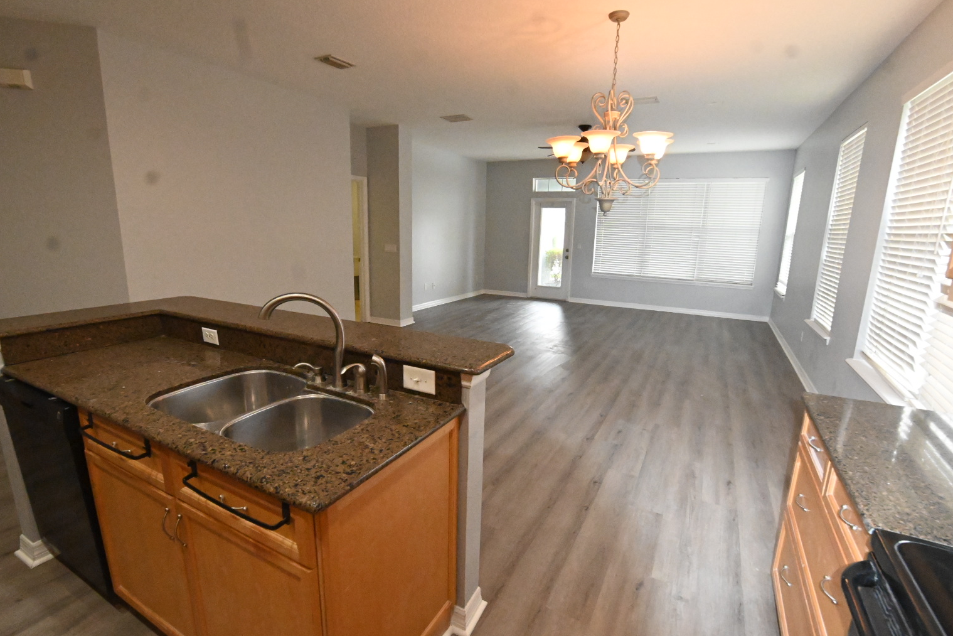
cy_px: 325
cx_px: 471
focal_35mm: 16
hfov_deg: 96.7
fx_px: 424
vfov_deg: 73.7
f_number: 8
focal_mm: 10
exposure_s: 1/200
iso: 10000
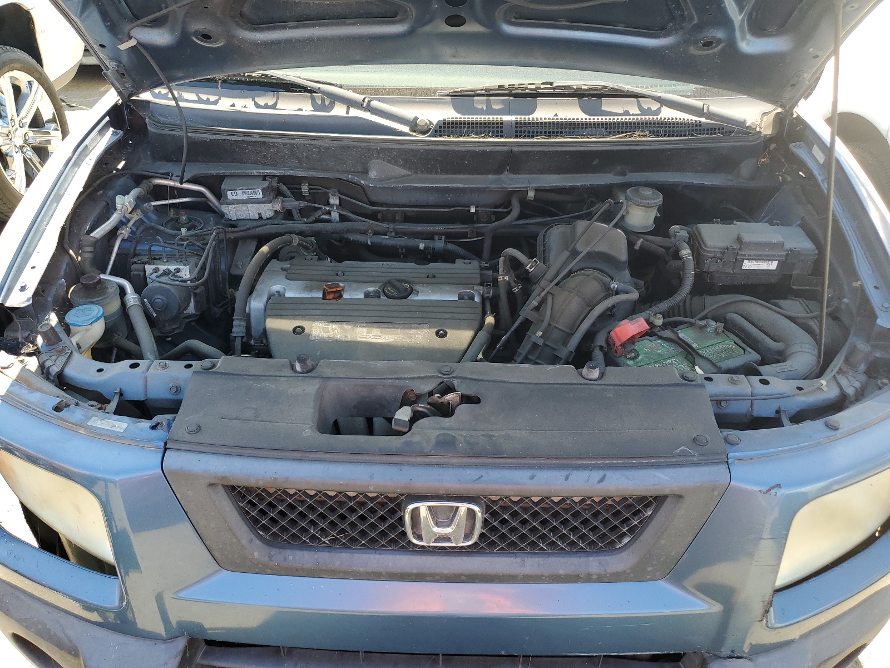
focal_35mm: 26
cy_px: 334
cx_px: 445
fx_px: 668
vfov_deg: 53.1
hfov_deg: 67.3
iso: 50
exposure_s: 1/294
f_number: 1.5
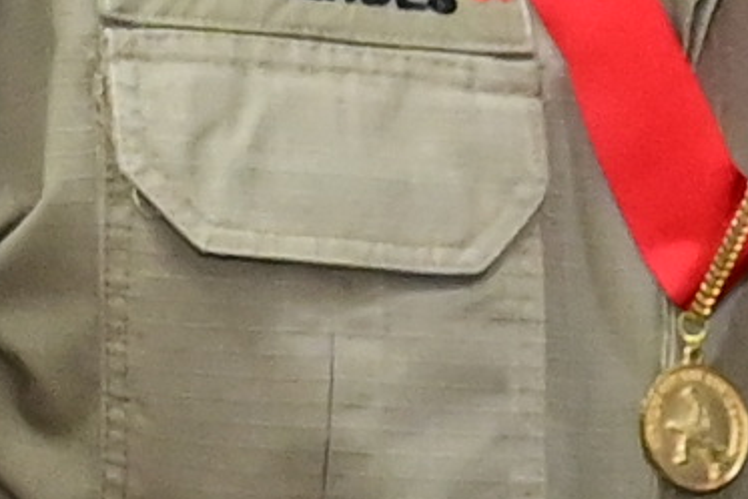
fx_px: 10995
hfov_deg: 3.9
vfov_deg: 2.6
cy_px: 447
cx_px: 945
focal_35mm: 529
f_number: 4.5
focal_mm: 45
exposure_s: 1/125
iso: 4000
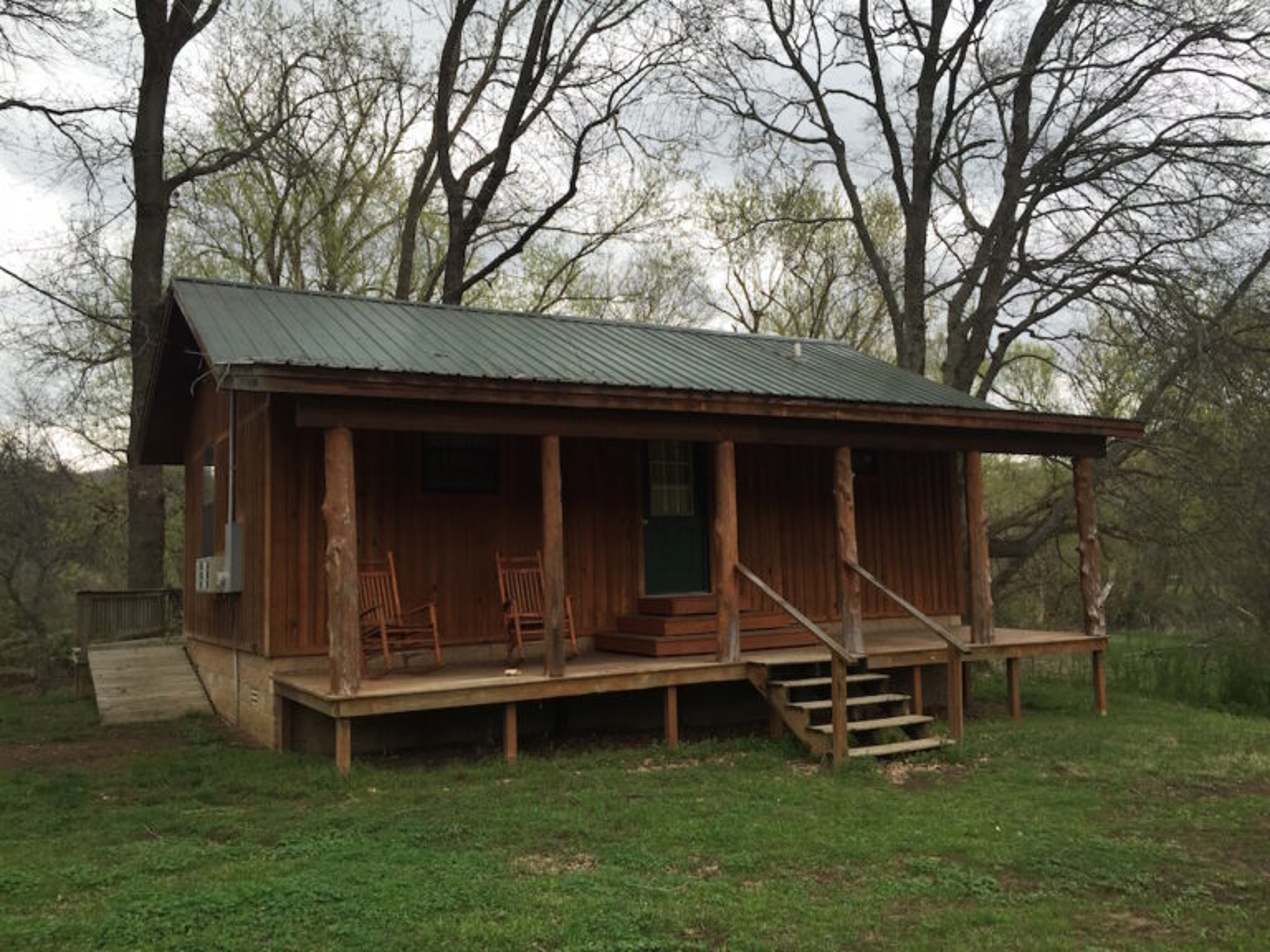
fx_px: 1064
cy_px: 476
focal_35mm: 29
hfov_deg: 61.7
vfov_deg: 48.2
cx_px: 635
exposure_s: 1/243
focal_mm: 4.15
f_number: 2.2
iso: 32
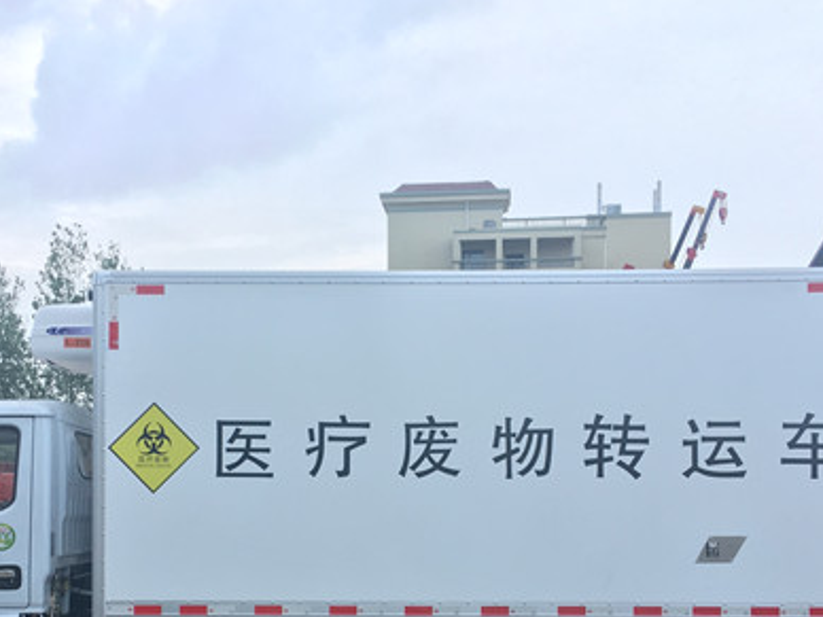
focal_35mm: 53
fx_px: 1260
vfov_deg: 26.9
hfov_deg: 36.1
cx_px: 363
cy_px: 509
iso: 25
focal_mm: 4.15
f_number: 2.2
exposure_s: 1/196
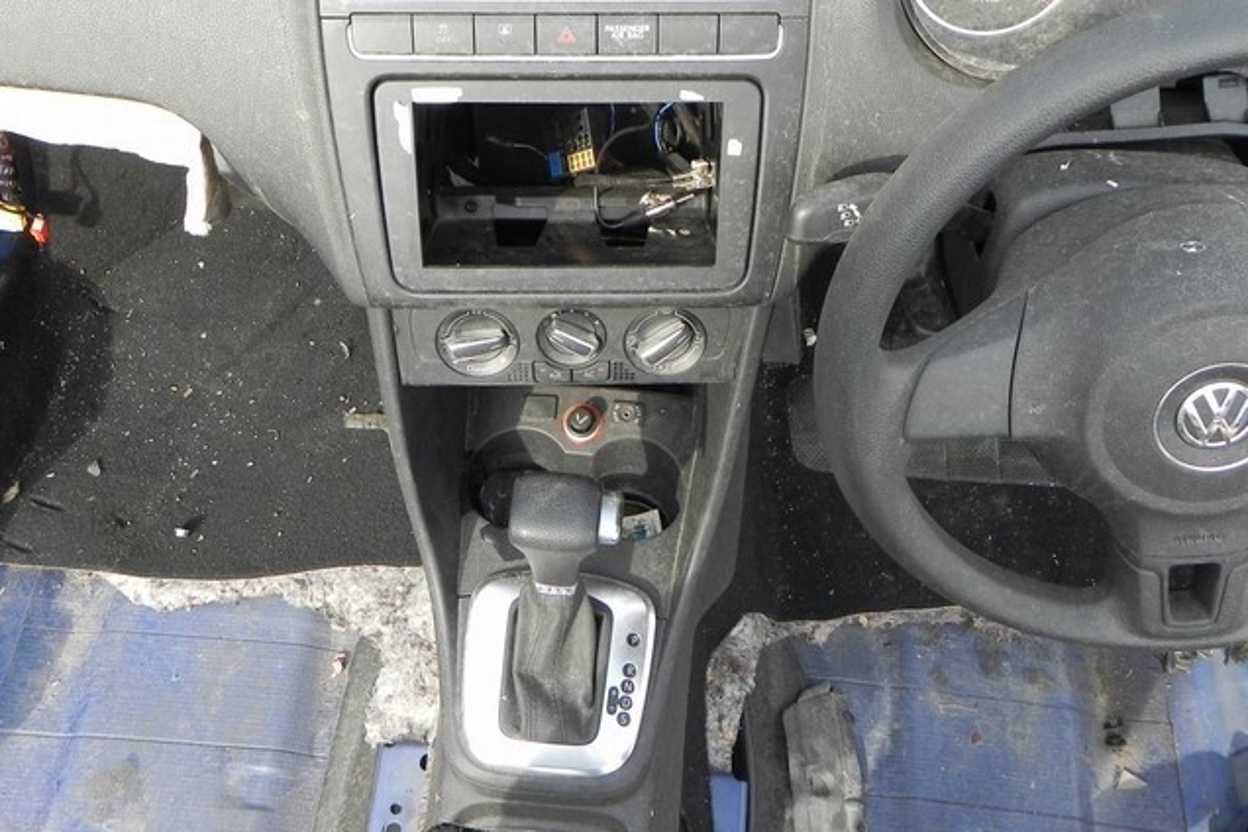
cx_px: 608
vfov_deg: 38.7
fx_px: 1179
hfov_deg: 55.8
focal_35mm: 34
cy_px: 336
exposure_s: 1/127
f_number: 4.5
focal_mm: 4.6
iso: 160
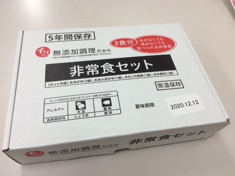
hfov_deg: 61.7
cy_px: 88
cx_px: 118
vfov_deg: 48.2
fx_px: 197
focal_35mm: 29
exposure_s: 1/60
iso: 40
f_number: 2.2
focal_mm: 4.15
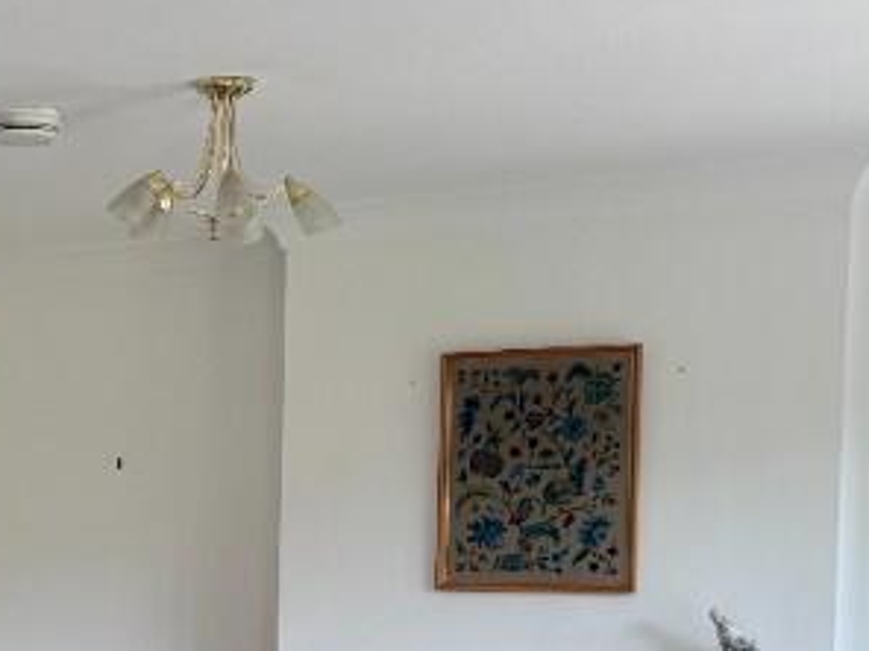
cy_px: 733
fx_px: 2259
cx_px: -179
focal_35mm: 90
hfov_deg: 20.4
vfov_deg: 15.9
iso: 50
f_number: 1.6
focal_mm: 5.96
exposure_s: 1/121
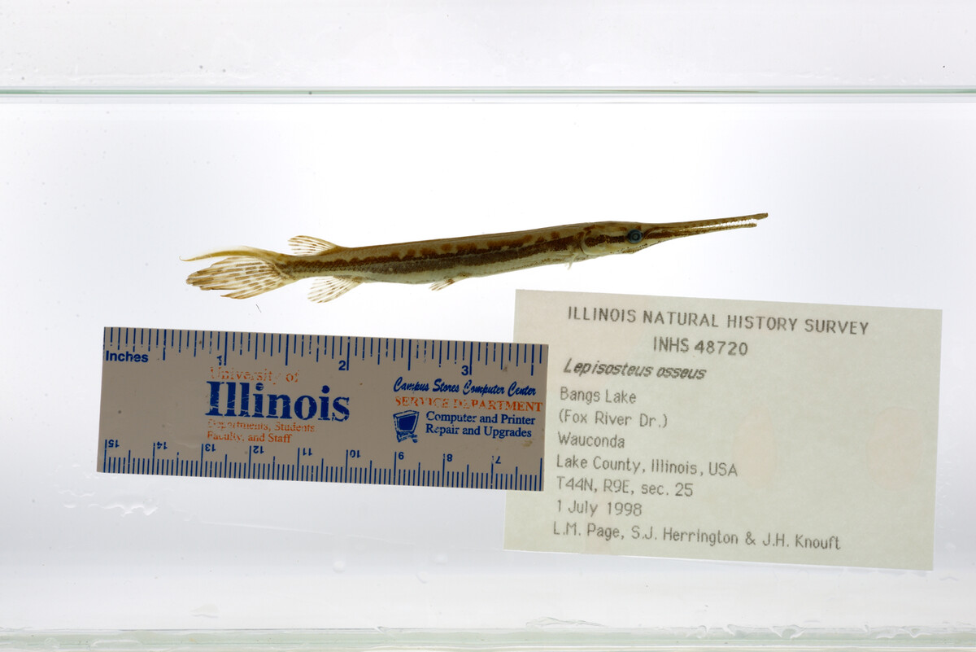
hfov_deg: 33.4
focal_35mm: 60
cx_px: 488
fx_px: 1627
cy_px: 326
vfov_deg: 22.6
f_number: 20
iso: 100
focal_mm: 60
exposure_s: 1/40
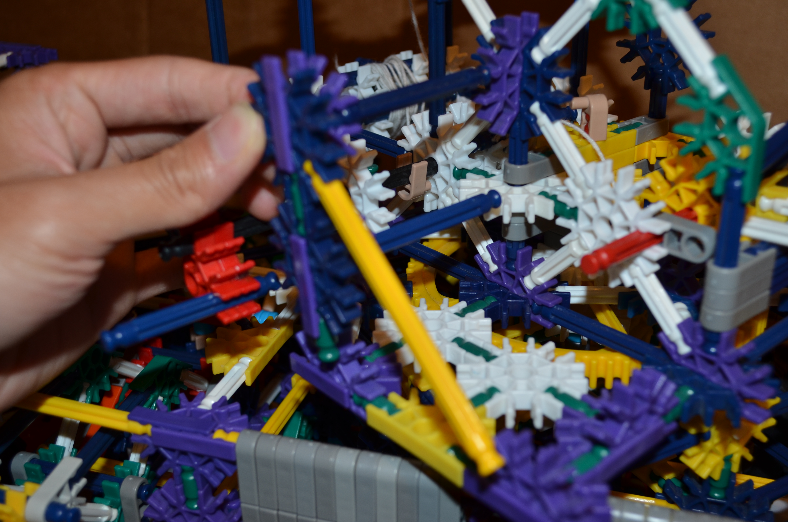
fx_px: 917
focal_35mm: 42
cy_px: 261
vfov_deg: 31.8
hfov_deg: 46.5
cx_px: 394
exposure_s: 1/30
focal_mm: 28
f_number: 5.6
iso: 200
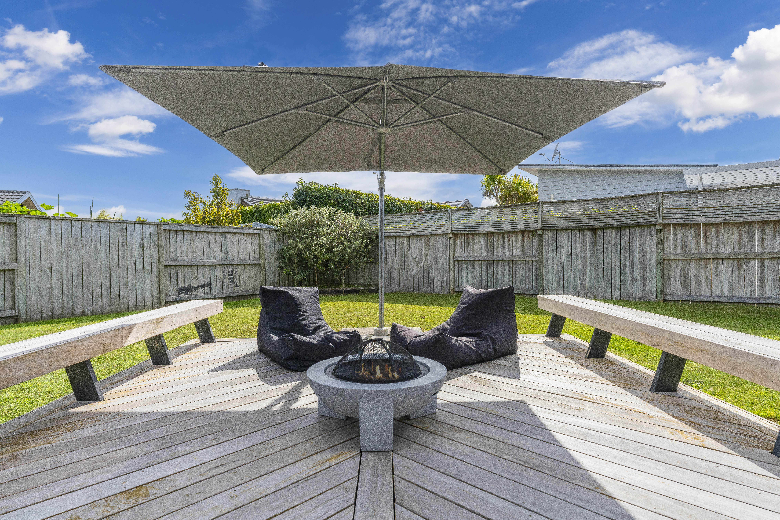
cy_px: 260
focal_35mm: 20
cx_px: 390
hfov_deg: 85.4
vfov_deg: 63.2
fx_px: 423
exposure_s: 1/3200
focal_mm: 19.5
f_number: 7.1
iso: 640
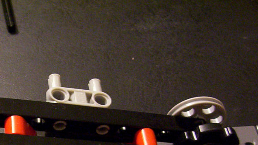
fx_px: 609
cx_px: 56
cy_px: 176
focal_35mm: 89
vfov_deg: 13.2
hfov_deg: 23.6
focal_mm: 5.77
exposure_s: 1/8
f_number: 2.73
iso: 200
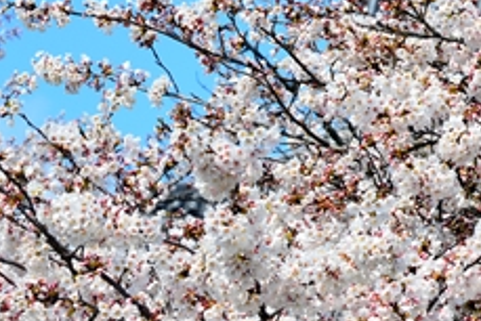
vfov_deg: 3.3
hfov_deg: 4.9
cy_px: -17
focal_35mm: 419
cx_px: 695
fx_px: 5602
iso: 400
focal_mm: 120
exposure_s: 1/500
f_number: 11
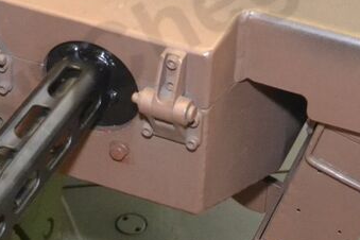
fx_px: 1360
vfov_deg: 10.0
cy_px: 28
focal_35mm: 136
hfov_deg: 15.1
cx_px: 165
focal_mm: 24
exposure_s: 1/60
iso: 2500
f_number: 4
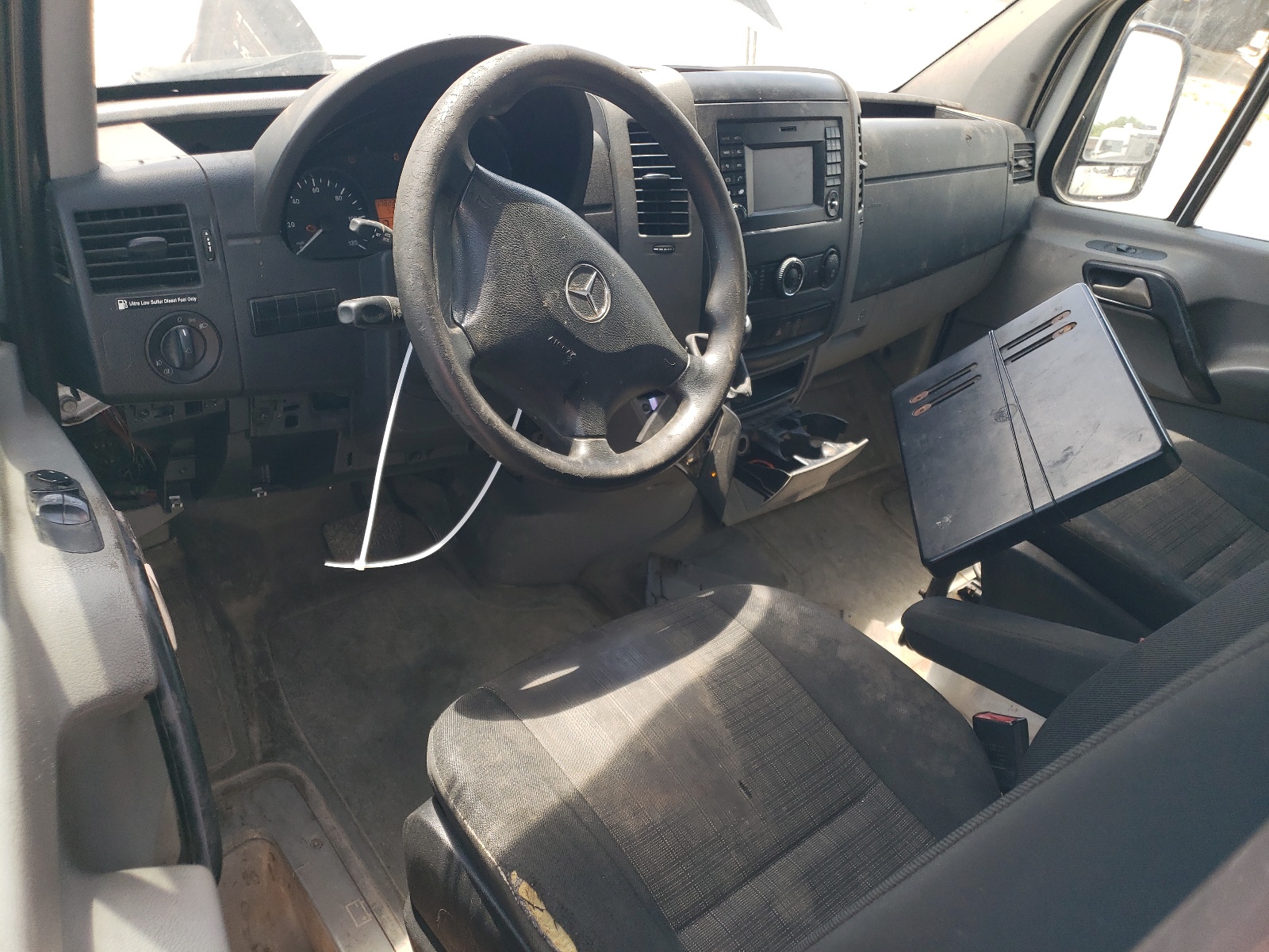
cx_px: 634
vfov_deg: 53.1
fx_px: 953
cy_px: 476
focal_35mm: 26
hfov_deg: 67.3
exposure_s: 1/294
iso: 50
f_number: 1.5
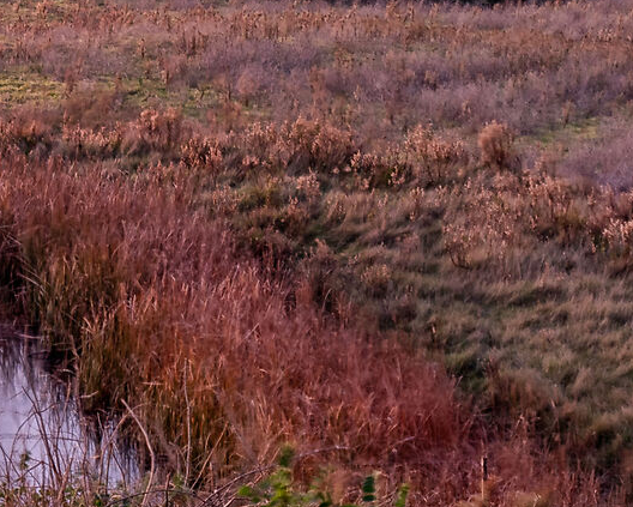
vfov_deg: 7.7
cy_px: -363
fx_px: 3674
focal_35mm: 196
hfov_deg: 9.8
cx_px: 348
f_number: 5.3
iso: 100
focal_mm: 46
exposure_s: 1/2
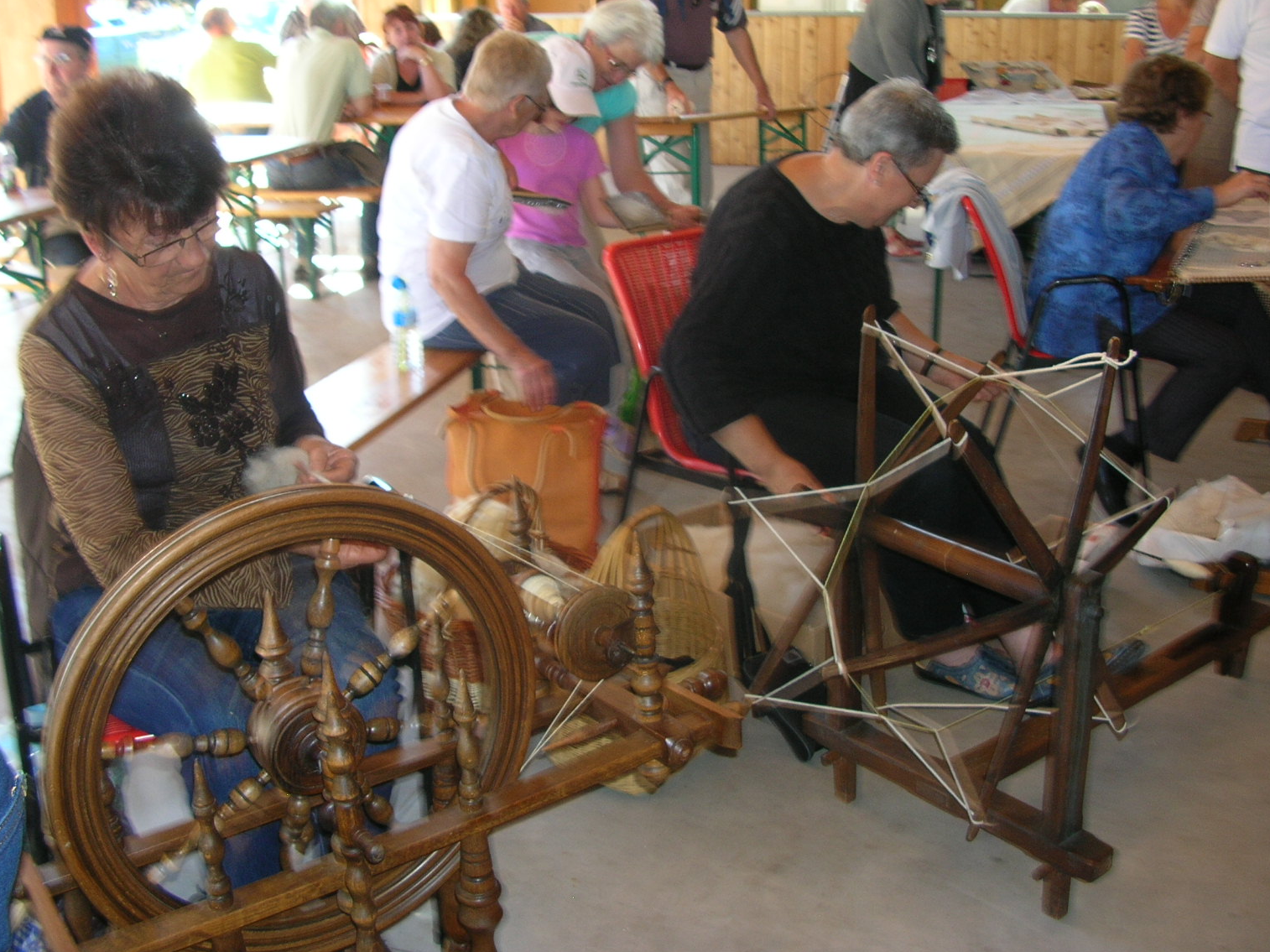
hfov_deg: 50.1
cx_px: 669
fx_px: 1357
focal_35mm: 37
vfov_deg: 38.6
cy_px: 451
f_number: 2.8
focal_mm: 5.8
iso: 57
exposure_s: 1/30
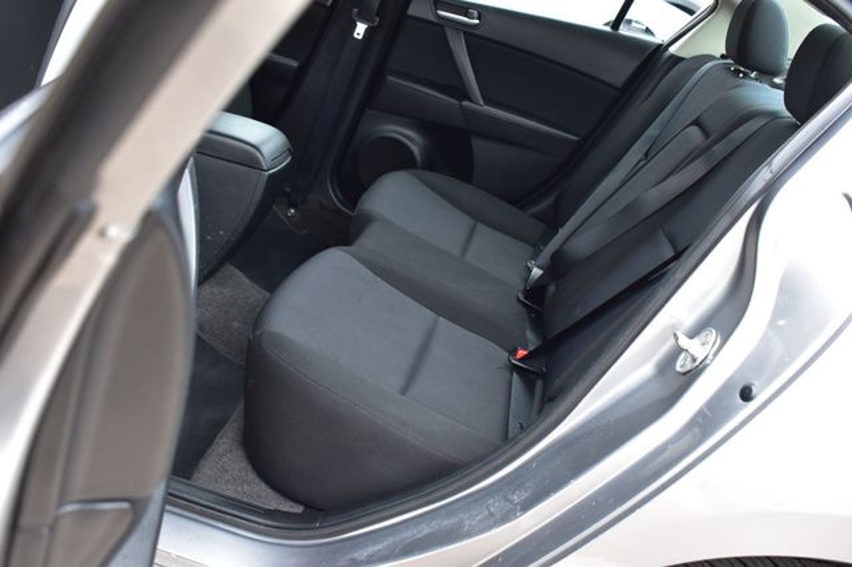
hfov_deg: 53.2
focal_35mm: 36
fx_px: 852
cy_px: 284
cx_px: 426
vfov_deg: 36.8
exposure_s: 1/30
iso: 400
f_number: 7.1
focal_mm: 24
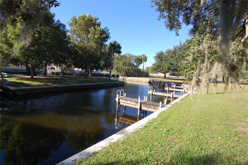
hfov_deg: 90.1
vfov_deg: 67.3
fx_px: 124
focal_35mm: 18
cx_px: 124
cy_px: 82
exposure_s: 1/200
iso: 200
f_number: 7.1
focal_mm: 12
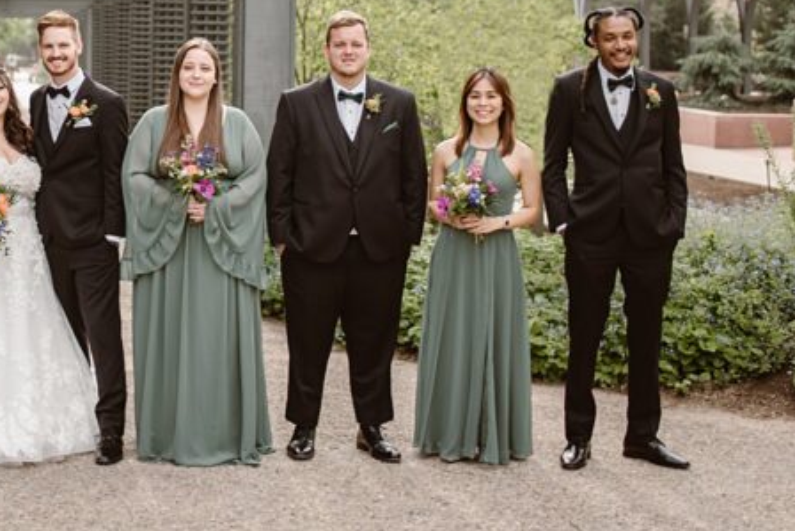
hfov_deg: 24.3
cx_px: 5
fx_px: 1767
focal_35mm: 80
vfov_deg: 16.8
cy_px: 20
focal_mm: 35
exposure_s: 1/1600
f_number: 2
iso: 200
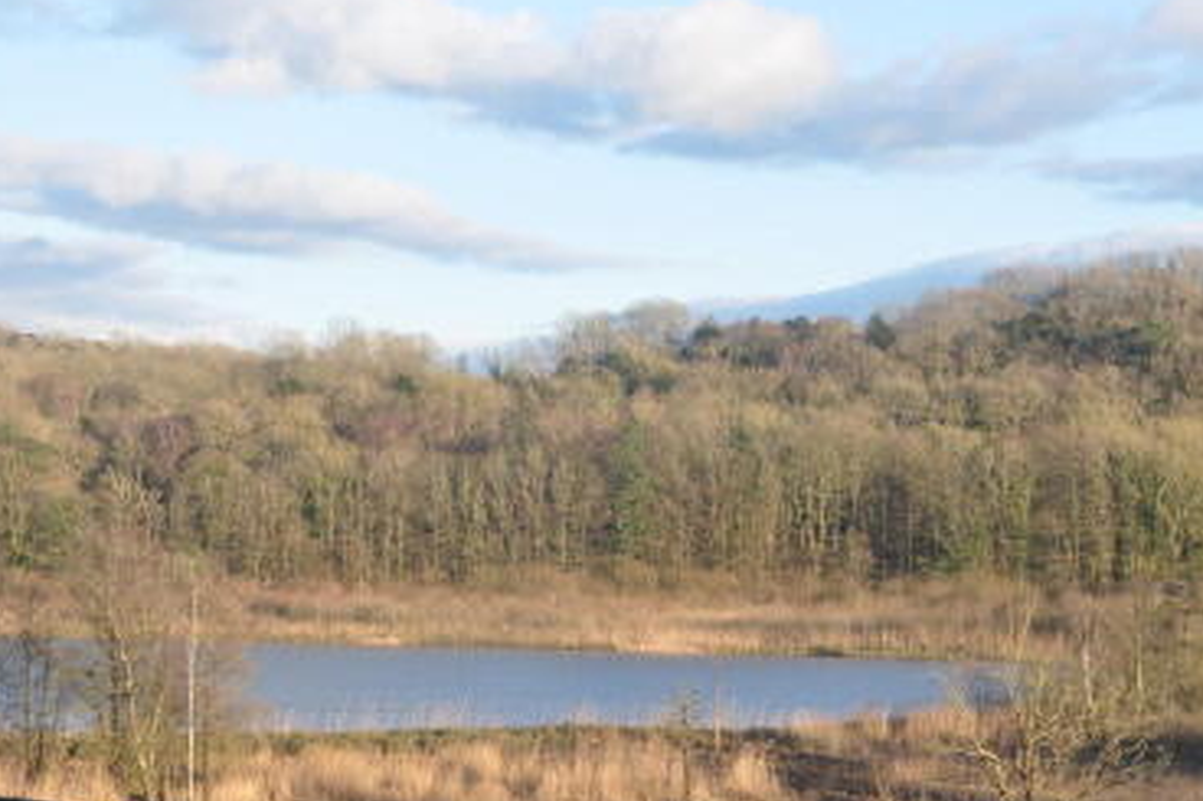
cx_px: 654
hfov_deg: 20.2
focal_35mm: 101
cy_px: 446
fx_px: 3373
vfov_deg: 13.5
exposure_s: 1/200
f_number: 10
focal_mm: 52
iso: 400
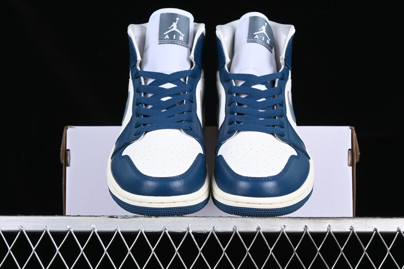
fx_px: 842
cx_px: 202
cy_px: 134
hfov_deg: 27.0
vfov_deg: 18.2
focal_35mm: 75
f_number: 7.1
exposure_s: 1/60
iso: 160
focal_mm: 50
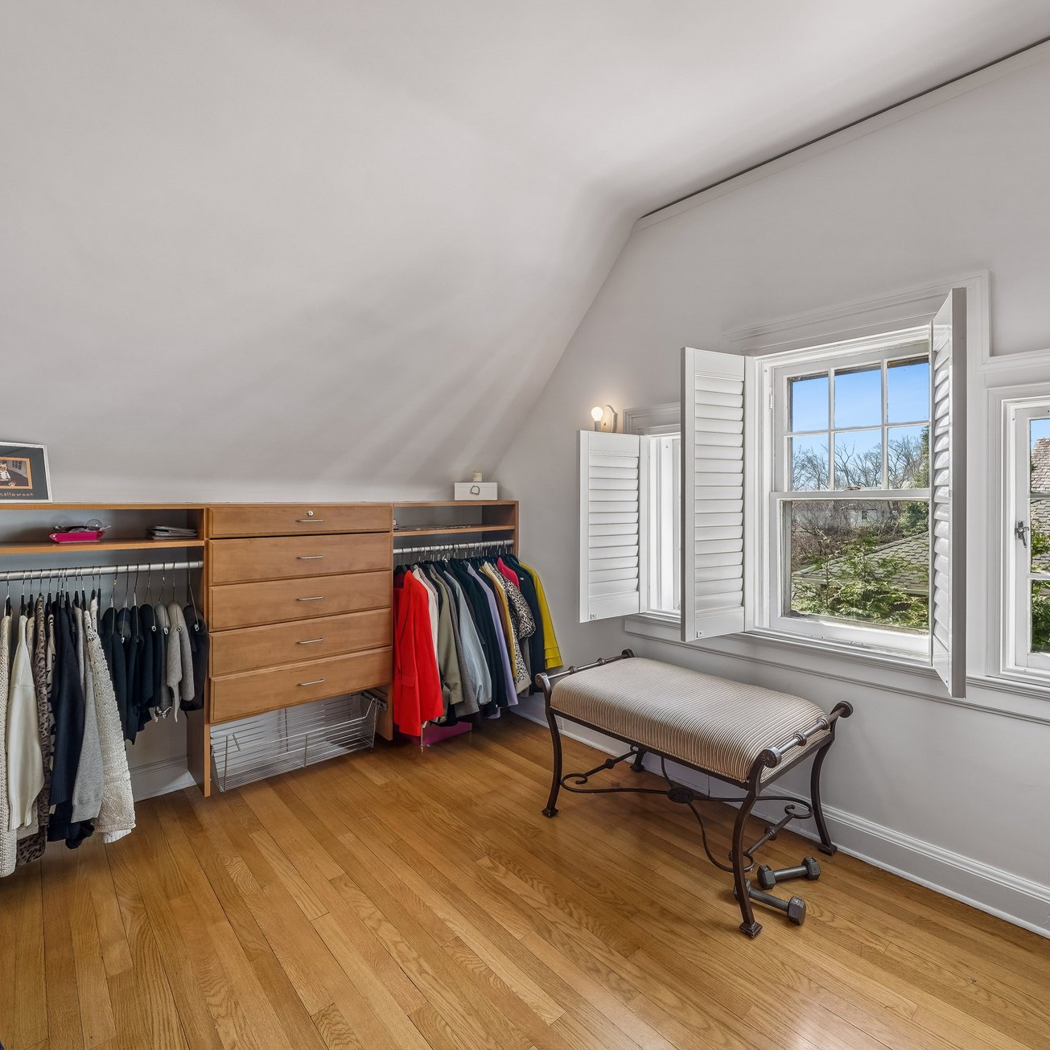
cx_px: 620
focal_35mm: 16
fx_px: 549
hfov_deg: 86.5
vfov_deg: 87.4
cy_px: 502
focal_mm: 12
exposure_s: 1/10
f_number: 10
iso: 100
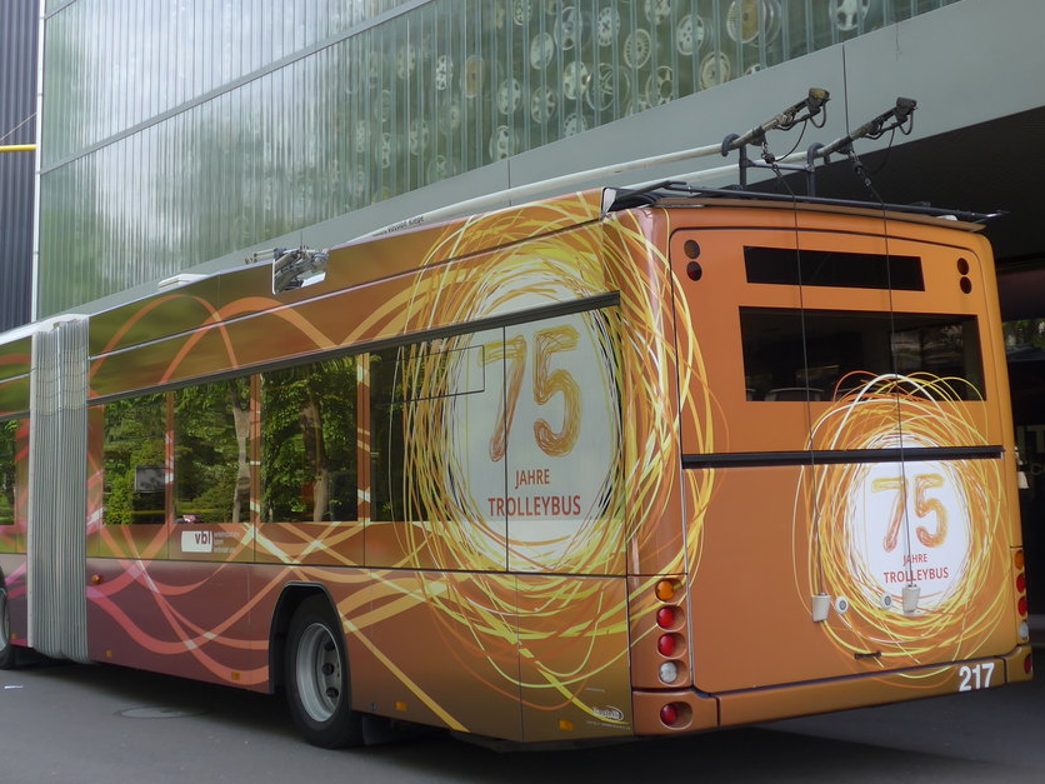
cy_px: 324
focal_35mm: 56
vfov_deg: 26.1
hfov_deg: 34.3
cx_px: 482
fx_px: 1691
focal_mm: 8
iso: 80
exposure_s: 1/250
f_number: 2.8
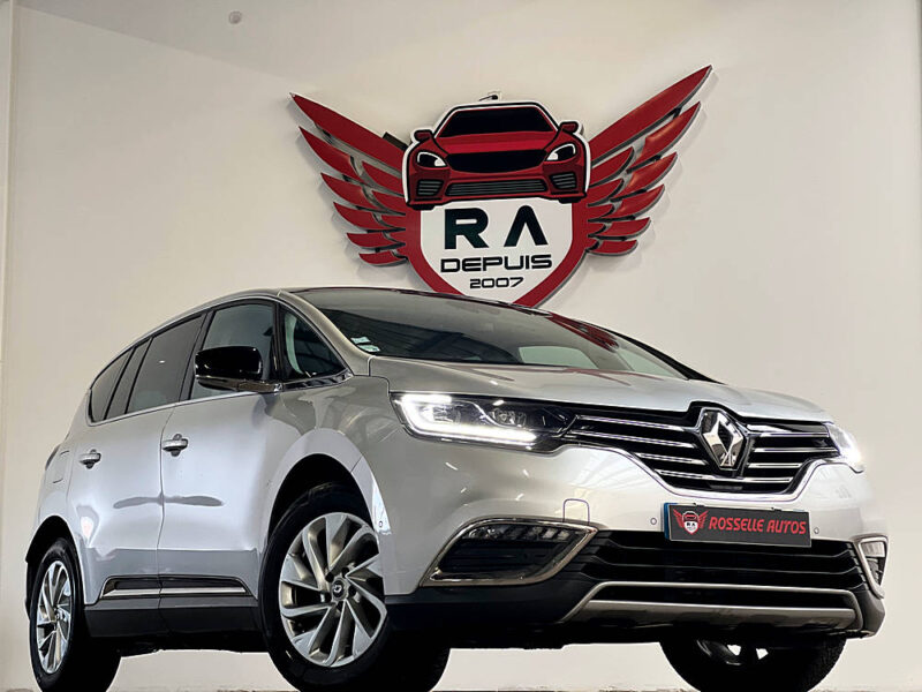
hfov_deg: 25.3
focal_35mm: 77
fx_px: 2051
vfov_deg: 19.1
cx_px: 461
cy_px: 346
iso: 160
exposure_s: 1/33
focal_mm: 9
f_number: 2.8
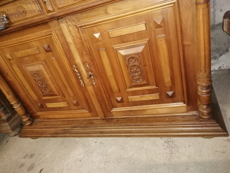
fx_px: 173
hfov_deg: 67.3
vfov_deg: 53.1
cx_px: 115
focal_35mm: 26
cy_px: 86
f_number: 1.8
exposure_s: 1/20
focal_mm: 3.46
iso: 500
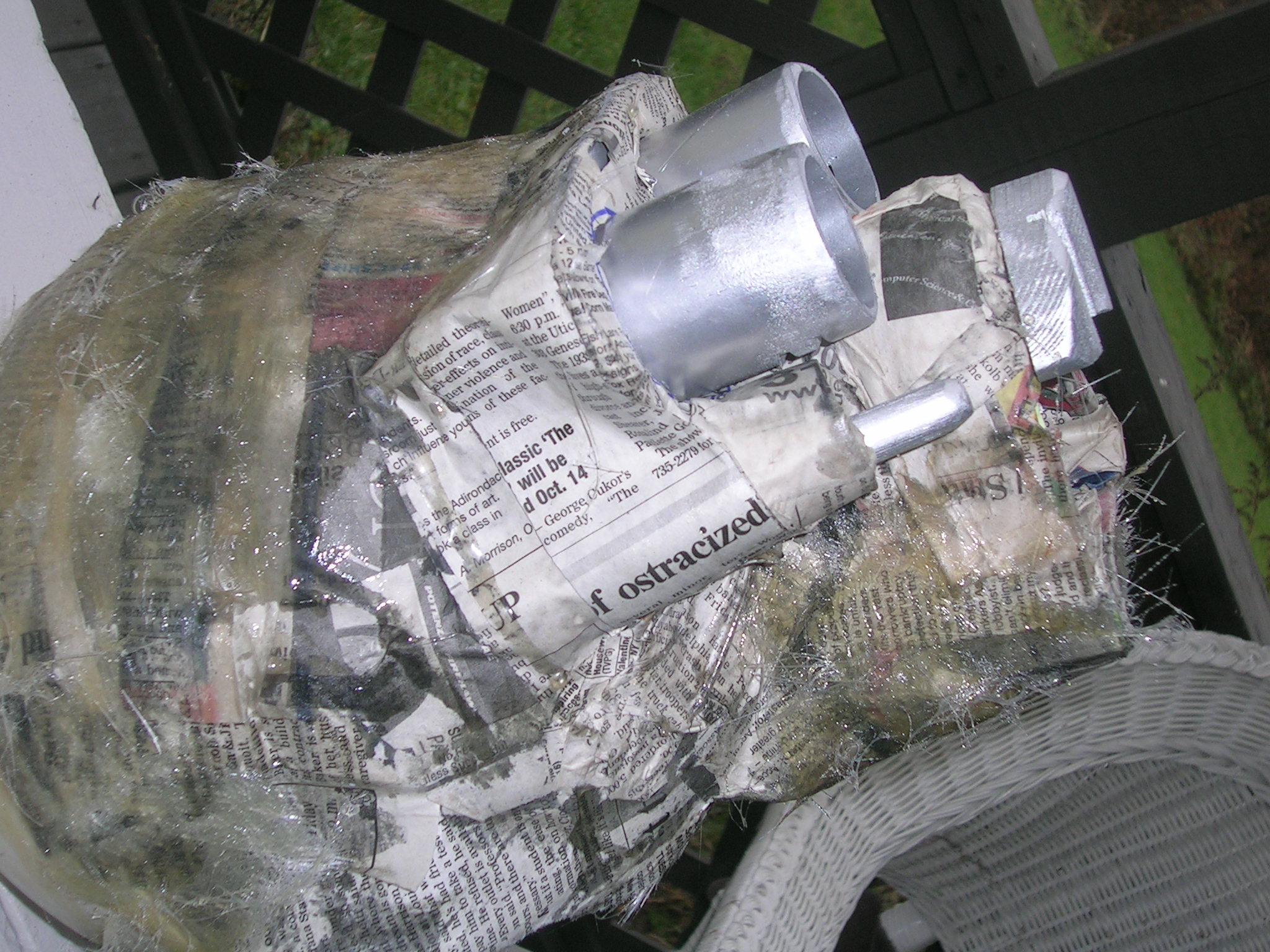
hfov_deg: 31.7
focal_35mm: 61
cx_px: 635
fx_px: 2238
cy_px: 476
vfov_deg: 24.0
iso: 50
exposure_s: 1/60.1
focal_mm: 9.3
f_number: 3.5
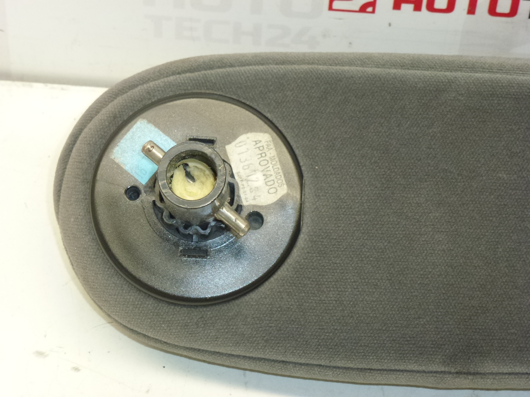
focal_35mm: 121
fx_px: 1853
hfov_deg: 16.3
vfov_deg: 12.2
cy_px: 198
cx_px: 265
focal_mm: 21.7
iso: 400
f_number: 5.1
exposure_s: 1/60
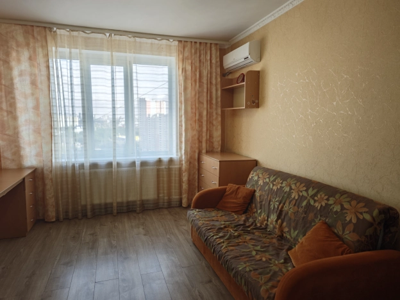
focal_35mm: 23
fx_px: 266
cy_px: 150
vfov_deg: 58.9
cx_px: 200
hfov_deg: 73.9
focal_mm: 6.55
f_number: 1.6
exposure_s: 1/101
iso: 160
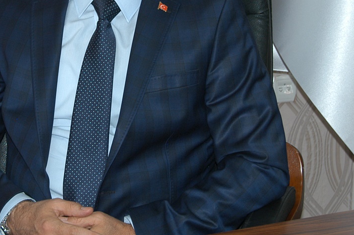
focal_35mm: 121
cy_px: 31
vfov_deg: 11.3
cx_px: 116
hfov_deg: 16.9
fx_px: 1189
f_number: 5.6
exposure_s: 1/20
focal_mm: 36
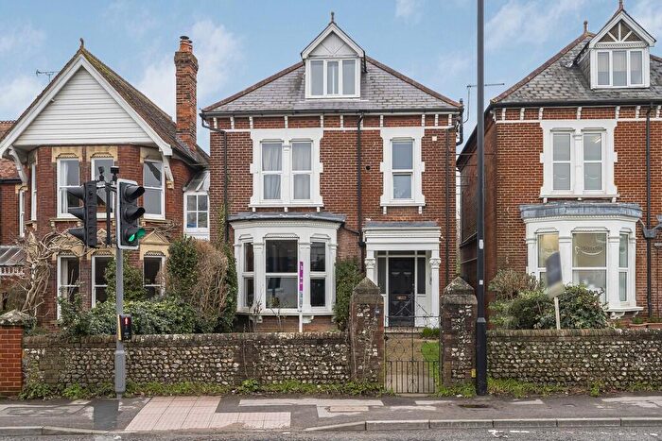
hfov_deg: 54.4
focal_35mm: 35
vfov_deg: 37.9
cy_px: 220
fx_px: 644
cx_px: 331
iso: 640
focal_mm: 35
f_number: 8
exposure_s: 1/80
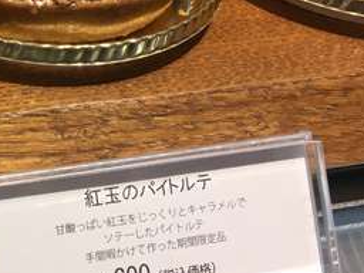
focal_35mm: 68
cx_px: 3
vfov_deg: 21.3
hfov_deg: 27.0
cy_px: 46
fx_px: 715
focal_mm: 4.15
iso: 25
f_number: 2.2
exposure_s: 1/40
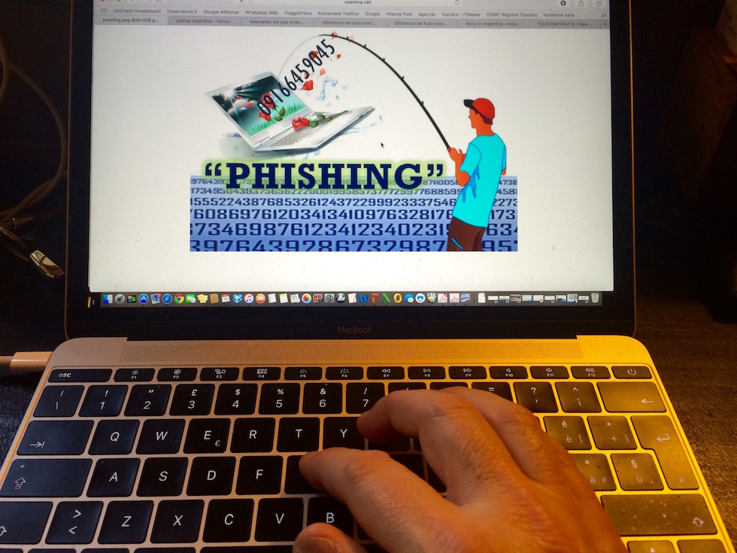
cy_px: 276
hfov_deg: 61.7
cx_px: 368
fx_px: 617
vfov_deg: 48.2
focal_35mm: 29
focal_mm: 4.15
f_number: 2.2
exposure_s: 1/33
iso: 50
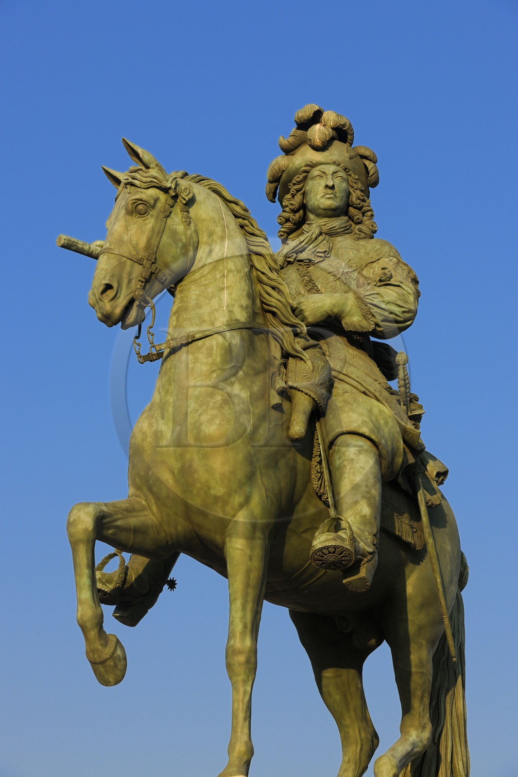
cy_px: 388
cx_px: 259
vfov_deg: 17.1
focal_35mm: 120
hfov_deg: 11.4
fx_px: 2591
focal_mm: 120
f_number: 9
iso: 200
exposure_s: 1/160
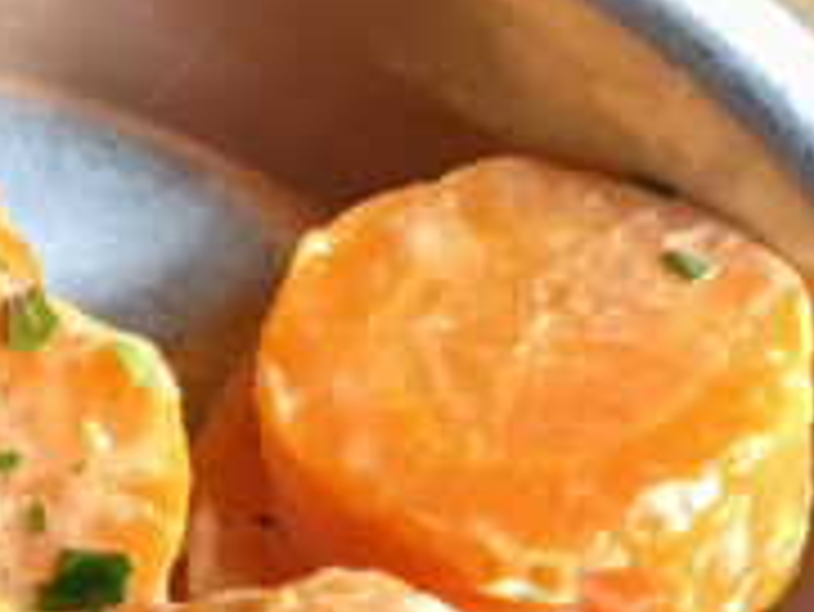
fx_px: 4118
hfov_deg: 10.5
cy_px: 711
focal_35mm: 175
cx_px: -747
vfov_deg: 8.4
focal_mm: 3.3
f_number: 2.4
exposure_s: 1/33
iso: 32
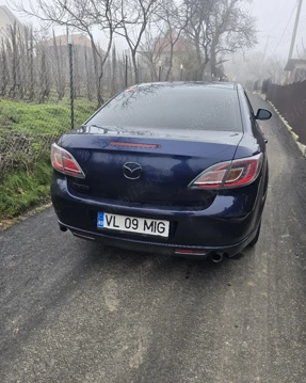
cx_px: 158
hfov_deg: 56.8
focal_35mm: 25
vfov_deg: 68.0
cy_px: 205
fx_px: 283
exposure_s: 1/213
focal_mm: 6.3
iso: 12
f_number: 1.7
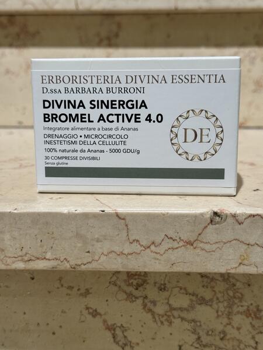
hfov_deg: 30.3
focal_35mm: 48
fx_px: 486
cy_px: 175
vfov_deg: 39.7
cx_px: 132
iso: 100
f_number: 1.78
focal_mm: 6.76
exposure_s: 1/100
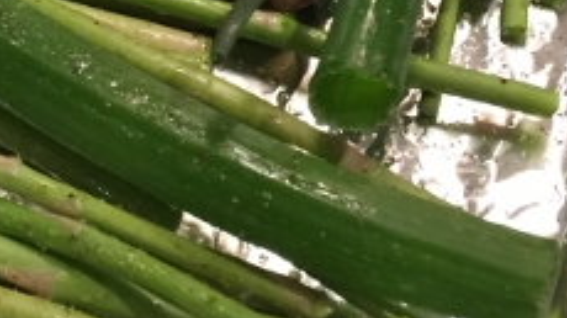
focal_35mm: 88
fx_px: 1322
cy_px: -173
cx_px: 71
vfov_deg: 12.9
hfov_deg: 23.6
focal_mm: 4.15
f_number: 2.2
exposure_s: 1/15
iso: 50
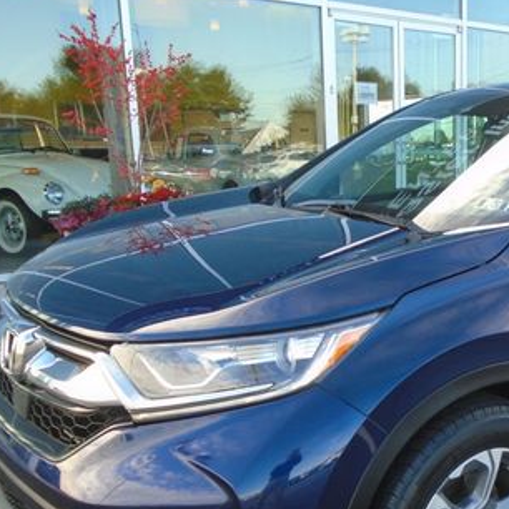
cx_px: 459
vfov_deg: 34.9
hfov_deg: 33.5
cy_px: 354
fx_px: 799
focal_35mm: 48
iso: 100
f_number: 3.2
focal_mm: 4.6
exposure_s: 1/160
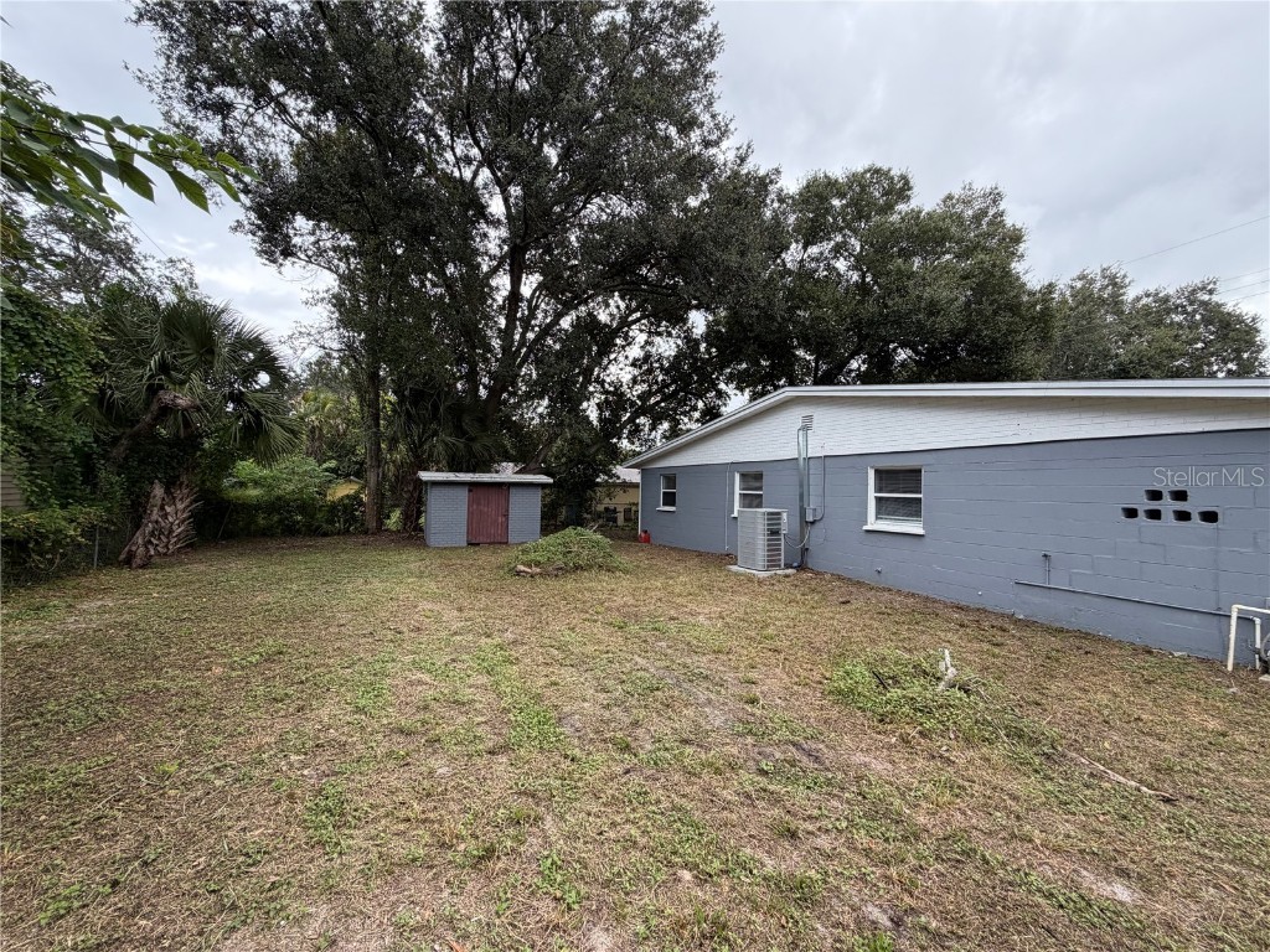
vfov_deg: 85.7
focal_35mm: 14
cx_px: 635
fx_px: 514
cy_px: 476
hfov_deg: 102.1
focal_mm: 2.22
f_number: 2.2
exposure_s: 1/226
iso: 50
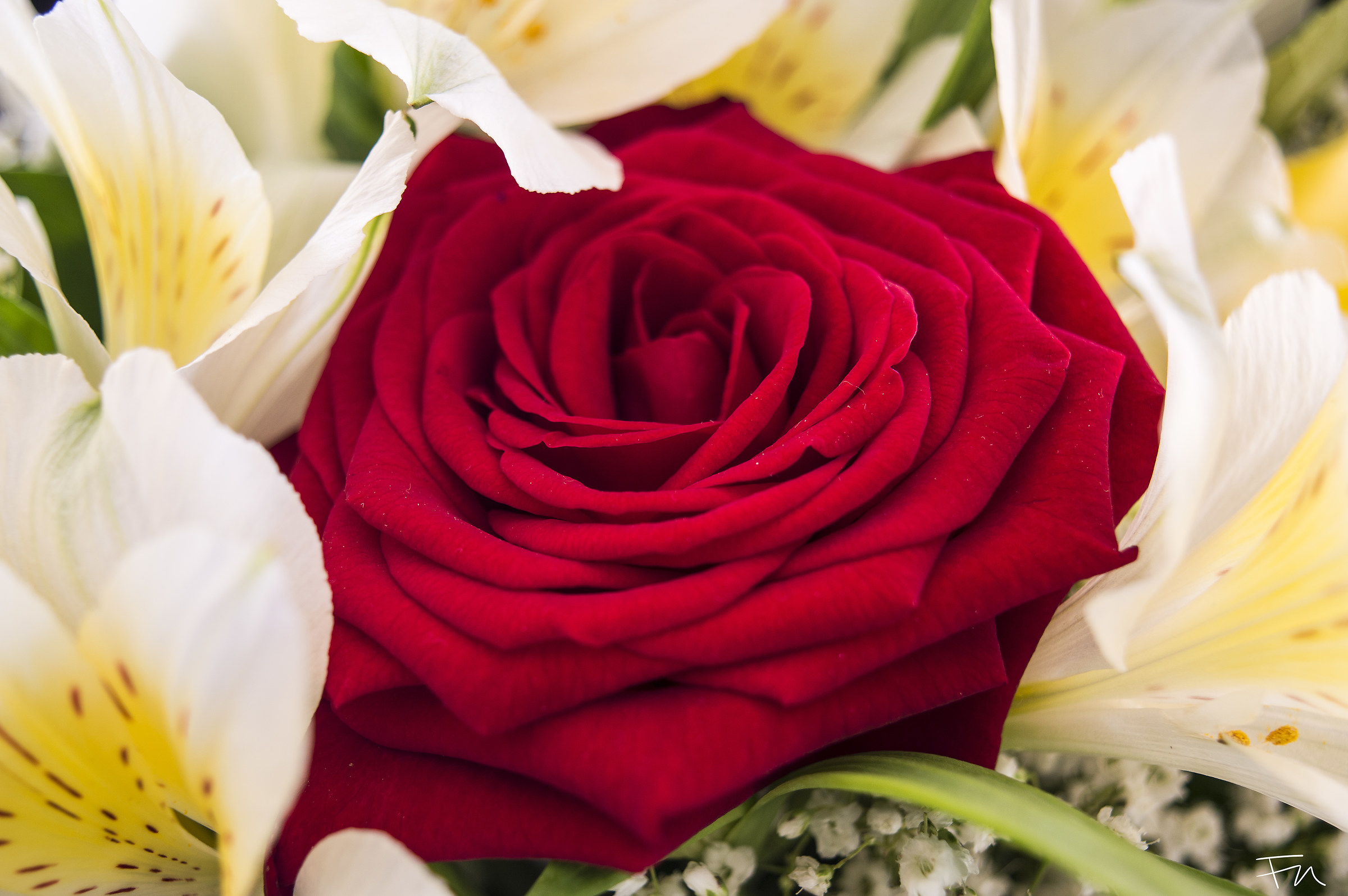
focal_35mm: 54
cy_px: 448
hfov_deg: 36.9
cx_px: 674
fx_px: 2020
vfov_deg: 25.0
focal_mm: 36
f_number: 4.8
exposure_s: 1/5
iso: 100
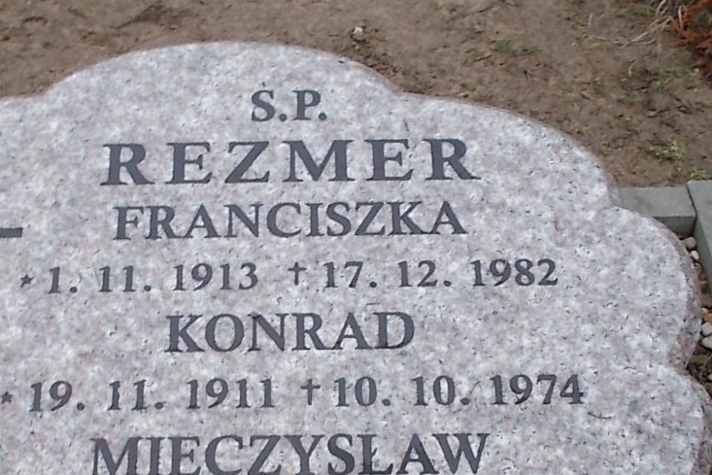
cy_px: 332
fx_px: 1167
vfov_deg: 22.9
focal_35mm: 59
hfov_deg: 33.9
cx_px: 299
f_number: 3.2
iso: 80
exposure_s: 1/60
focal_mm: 4.6
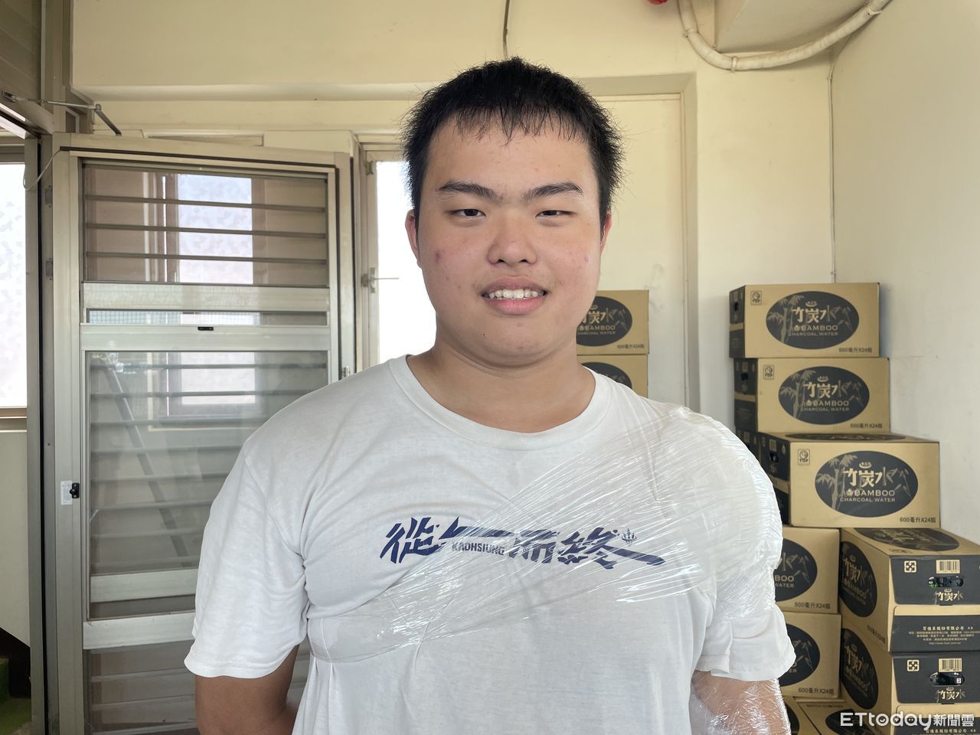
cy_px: 368
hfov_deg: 67.3
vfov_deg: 53.1
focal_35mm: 26
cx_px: 490
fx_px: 736
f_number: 1.6
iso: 40
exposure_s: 1/120
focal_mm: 4.2
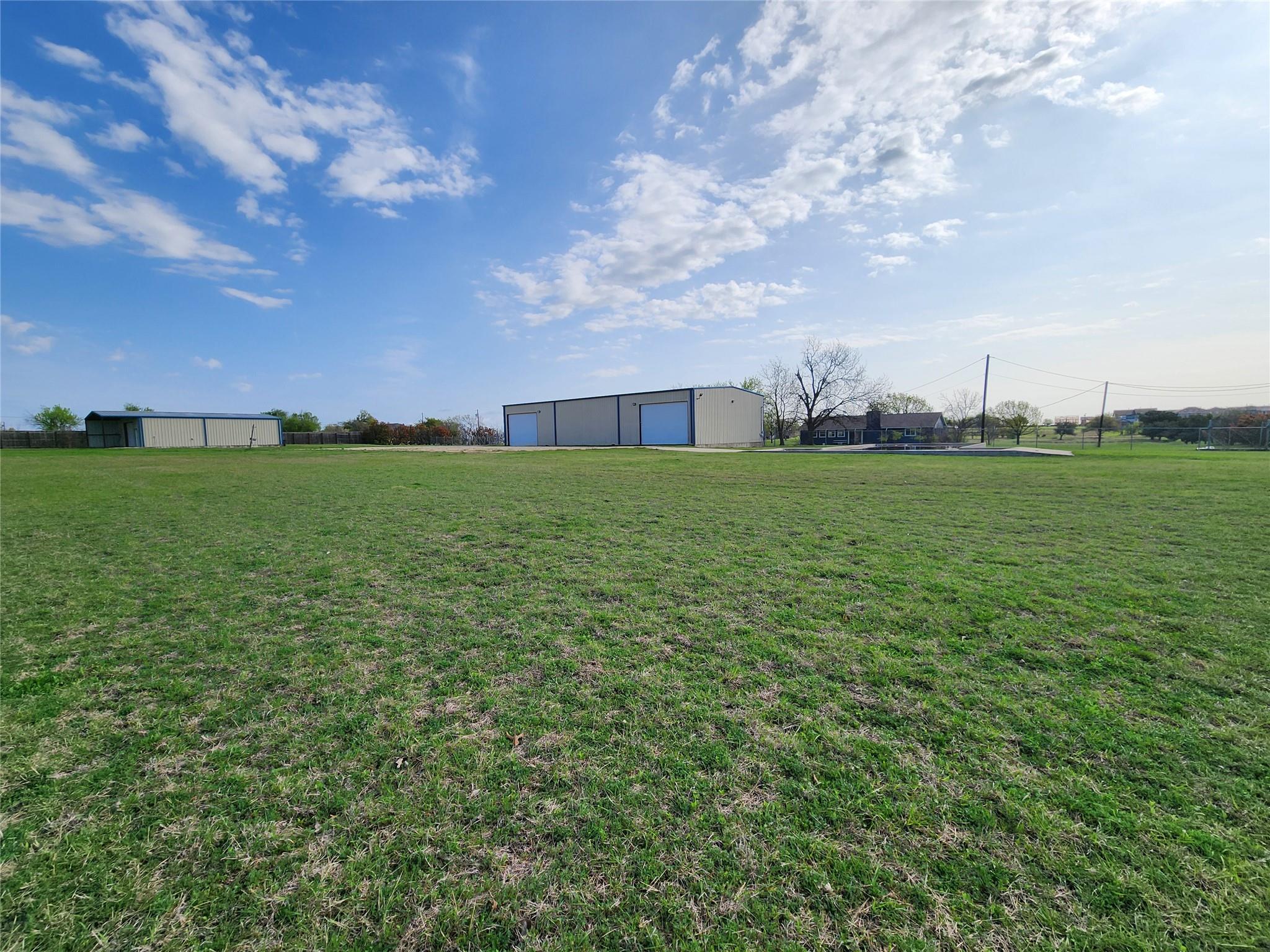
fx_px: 477
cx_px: 635
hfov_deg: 106.2
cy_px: 476
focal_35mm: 13
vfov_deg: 89.9
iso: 50
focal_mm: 2.2
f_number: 2.2
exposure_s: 1/3850
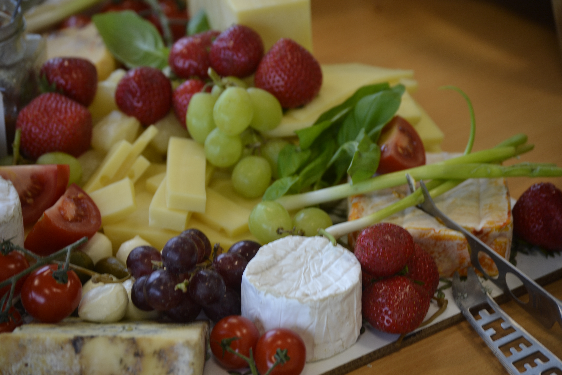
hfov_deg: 17.1
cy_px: 188
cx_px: 281
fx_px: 1873
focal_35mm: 120
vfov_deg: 11.4
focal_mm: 80
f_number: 4.5
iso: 140
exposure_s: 1/30
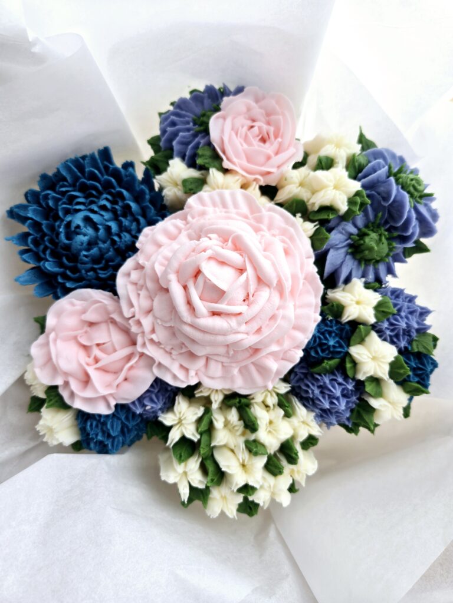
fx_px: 401
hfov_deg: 58.9
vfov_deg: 73.9
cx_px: 226
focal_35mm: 23
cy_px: 302
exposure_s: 1/182
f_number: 1.8
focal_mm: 5.4
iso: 32
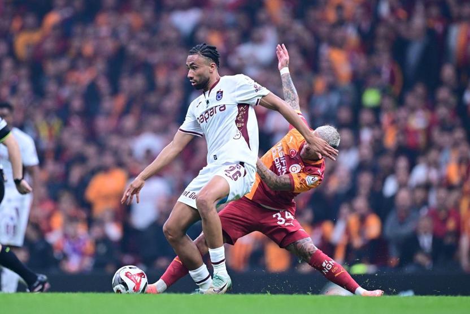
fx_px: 5223
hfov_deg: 5.2
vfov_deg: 3.4
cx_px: 235
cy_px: 157
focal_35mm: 400
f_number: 2.8
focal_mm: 400
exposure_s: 1/1600
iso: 2500
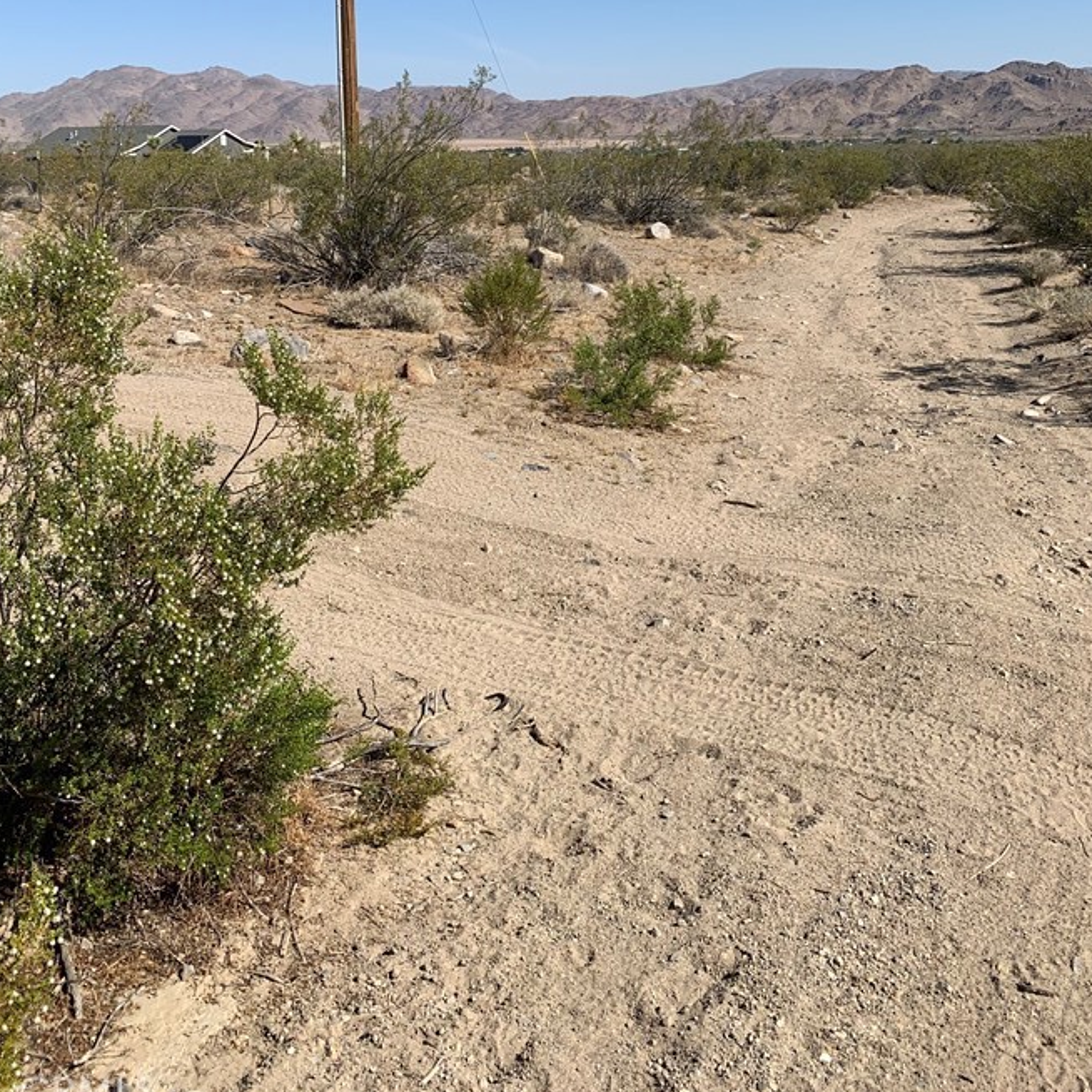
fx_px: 1285
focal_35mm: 36
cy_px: 260
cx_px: 549
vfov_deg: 44.4
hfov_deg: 46.0
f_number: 1.8
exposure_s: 1/3289
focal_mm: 4.25
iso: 25
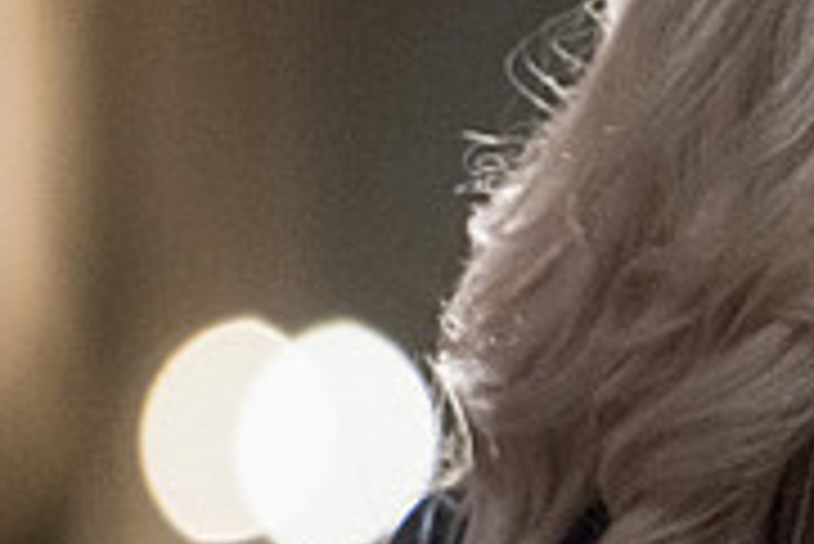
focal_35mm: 861
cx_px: 1174
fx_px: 19483
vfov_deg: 1.6
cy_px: 661
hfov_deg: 2.4
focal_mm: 200
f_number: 2.8
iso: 4000
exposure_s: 1/100
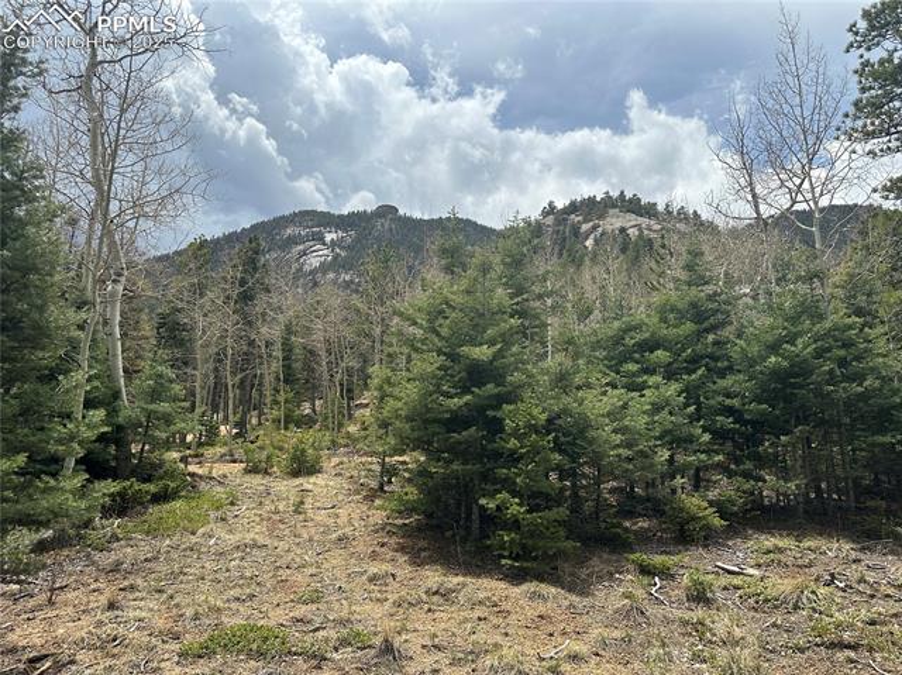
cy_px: 338
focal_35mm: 24
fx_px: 625
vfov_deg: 56.8
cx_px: 451
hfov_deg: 71.6
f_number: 1.78
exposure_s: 1/6623
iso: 80
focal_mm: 6.86
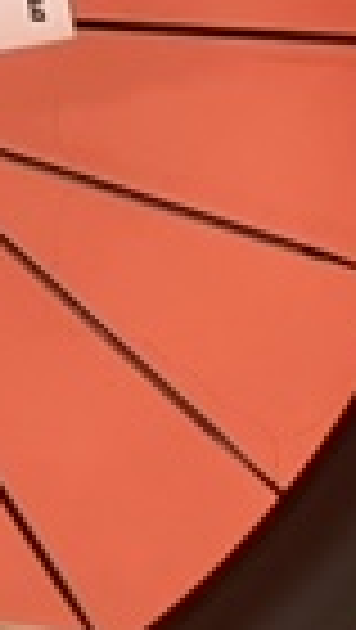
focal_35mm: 139
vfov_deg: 15.2
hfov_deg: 7.7
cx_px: -662
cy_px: 32
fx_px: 2327
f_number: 1.8
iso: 320
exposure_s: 1/54
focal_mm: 3.99
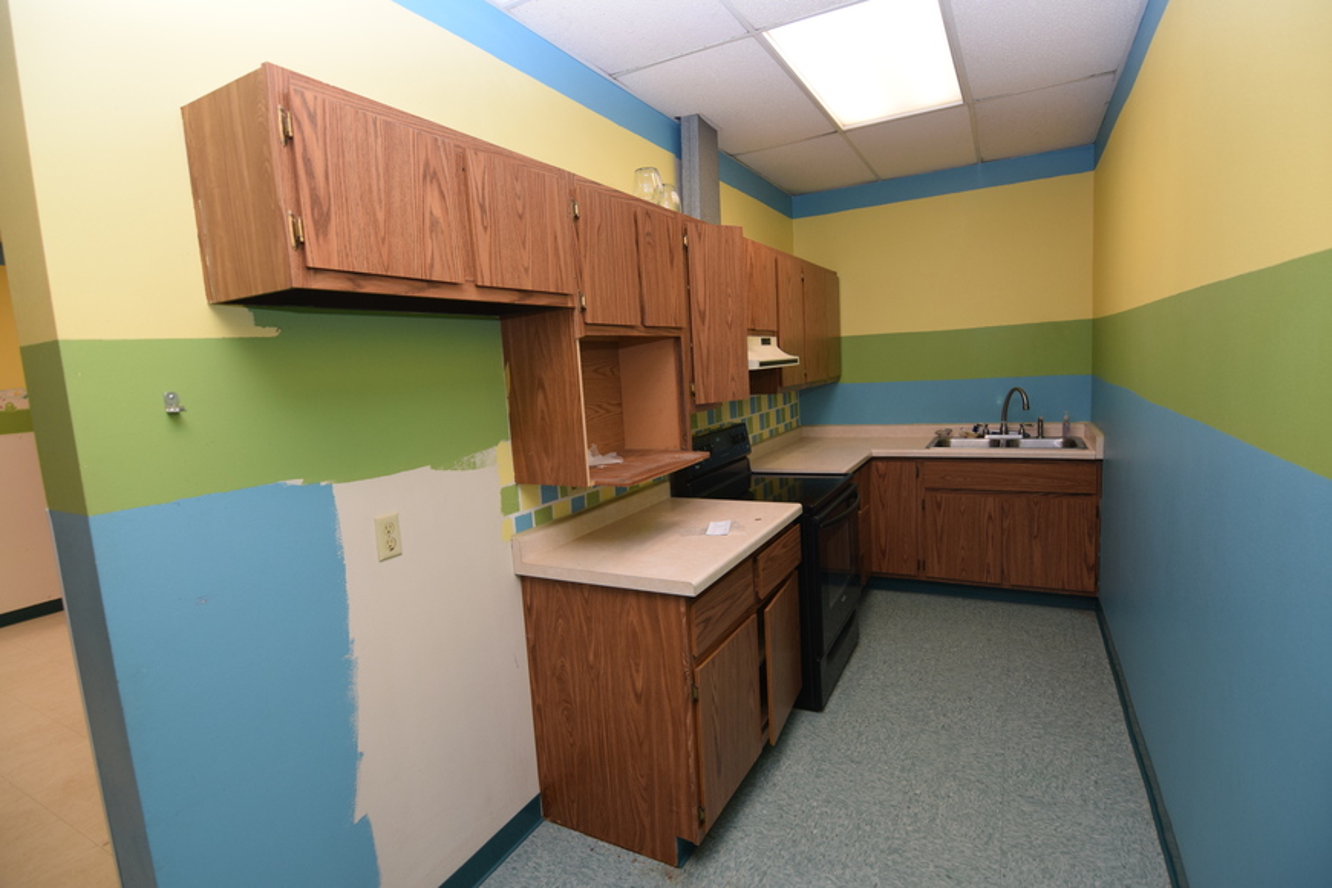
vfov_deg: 72.1
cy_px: 444
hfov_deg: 95.0
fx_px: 610
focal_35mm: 16
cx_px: 666
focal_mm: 11
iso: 800
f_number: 4
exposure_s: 1/60
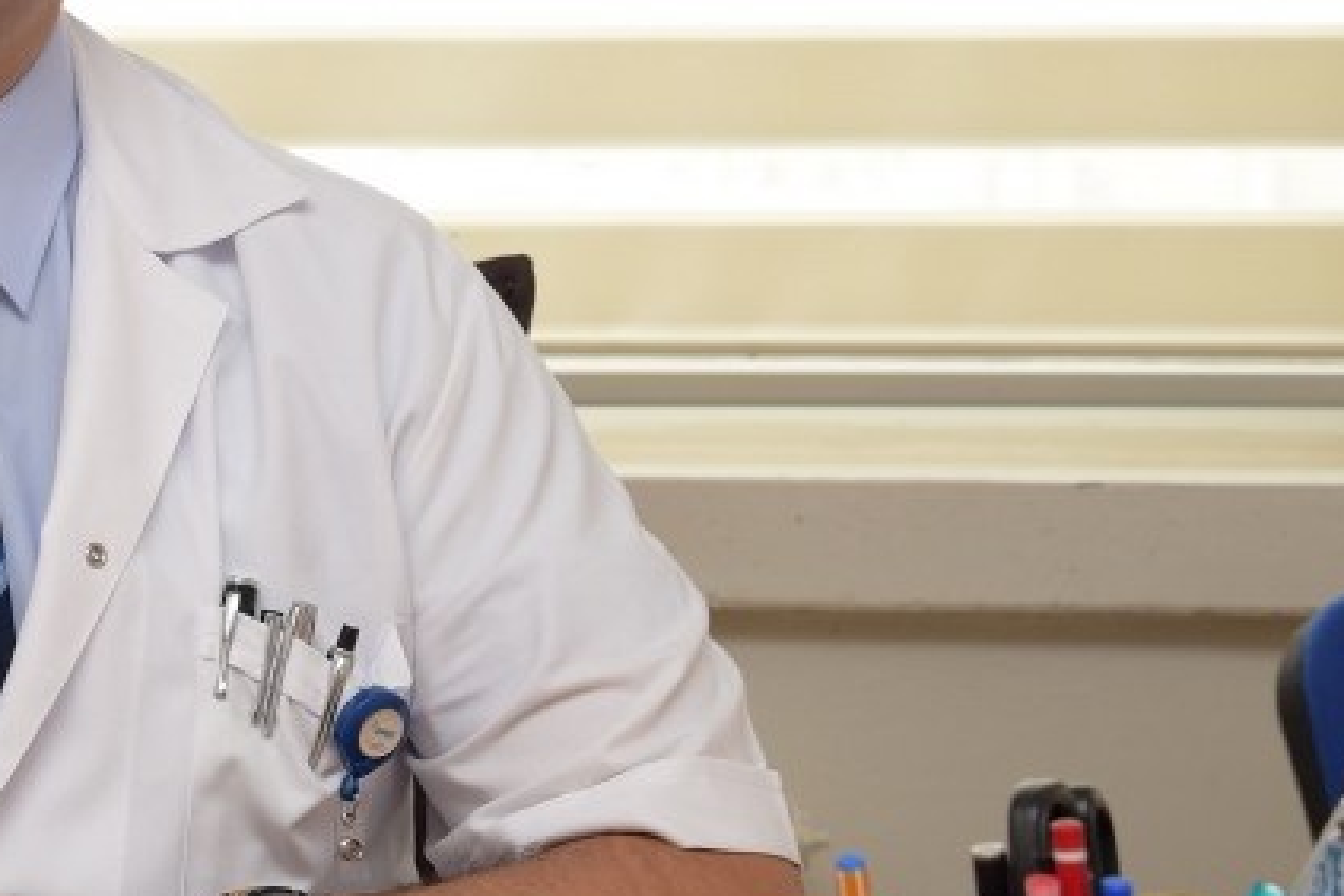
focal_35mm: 138
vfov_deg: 9.9
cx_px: -111
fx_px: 5152
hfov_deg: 14.5
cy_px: 268
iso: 640
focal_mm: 38
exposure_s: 1/160
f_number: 6.3
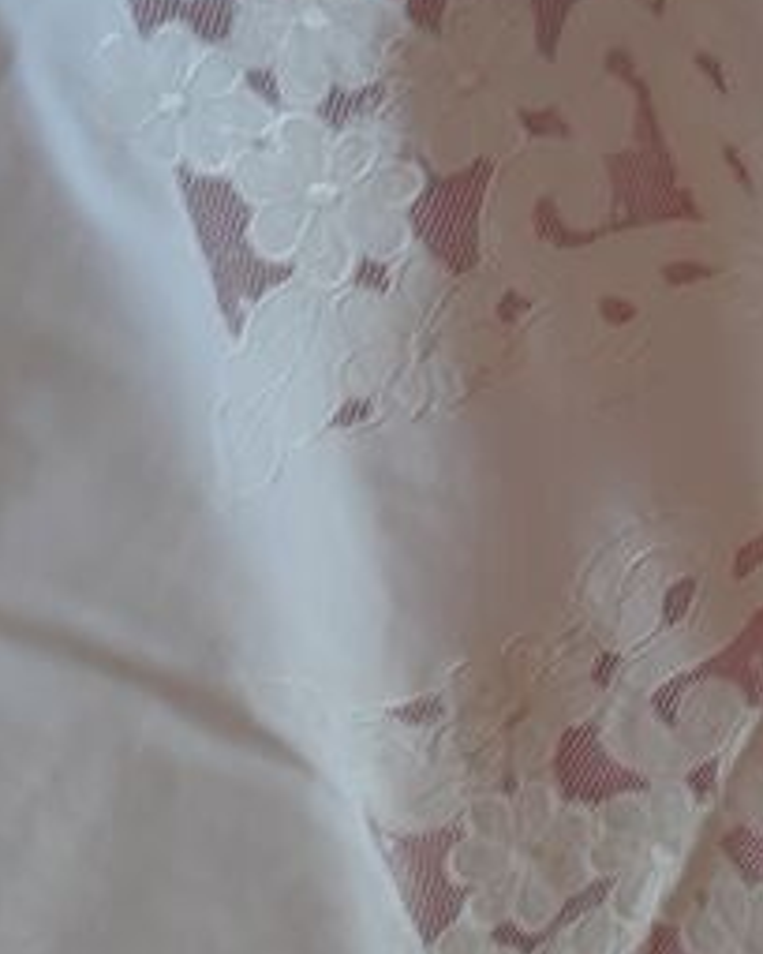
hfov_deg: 22.5
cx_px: 935
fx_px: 1750
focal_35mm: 62
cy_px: 307
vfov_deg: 30.2
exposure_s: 1/50
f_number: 1.9
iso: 40
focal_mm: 3.6
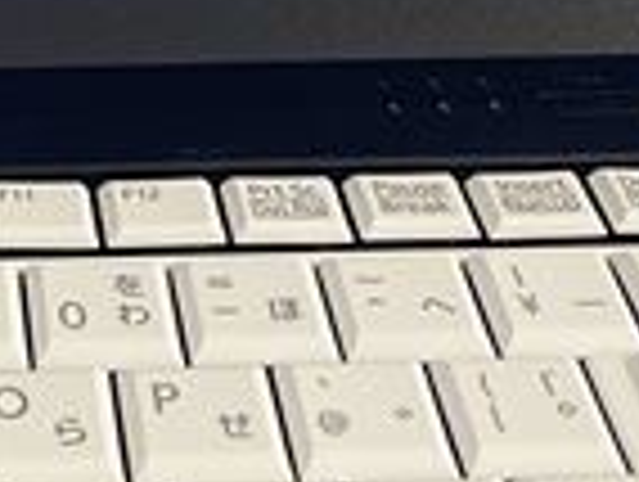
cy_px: -577
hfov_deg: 16.2
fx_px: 2163
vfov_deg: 11.1
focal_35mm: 117
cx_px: -90
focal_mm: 4.2
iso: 200
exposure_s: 1/60
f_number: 1.6
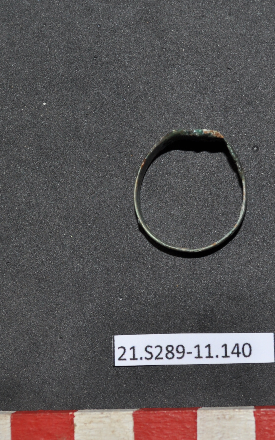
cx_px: 201
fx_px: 875
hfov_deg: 17.8
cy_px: 243
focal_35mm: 73
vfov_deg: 28.2
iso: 200
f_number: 5.6
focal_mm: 26
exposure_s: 1/125
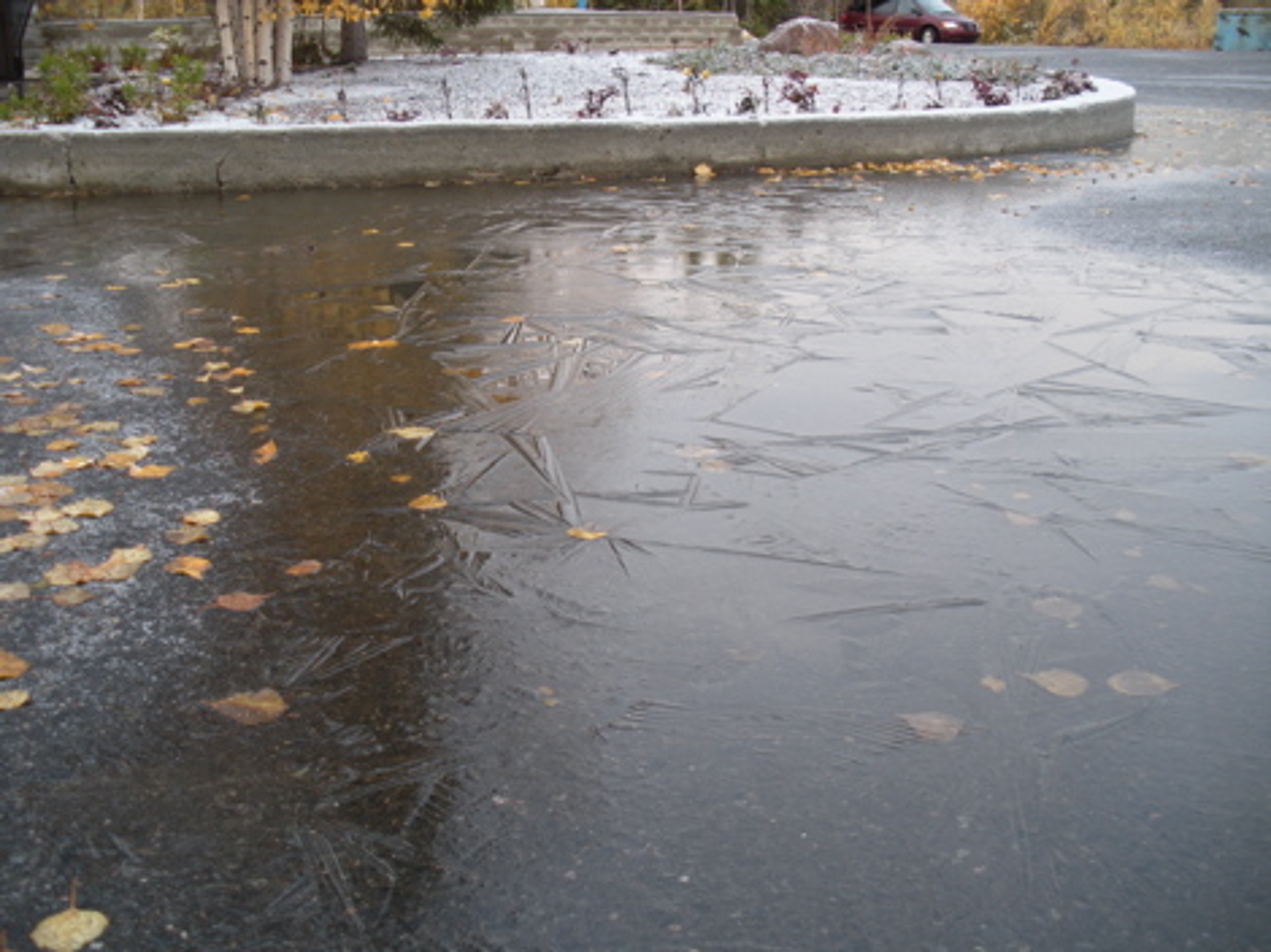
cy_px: 476
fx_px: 1321
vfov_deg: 39.6
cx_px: 636
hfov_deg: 51.4
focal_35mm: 36
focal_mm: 6.3
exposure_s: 1/59.8
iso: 102
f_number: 3.5
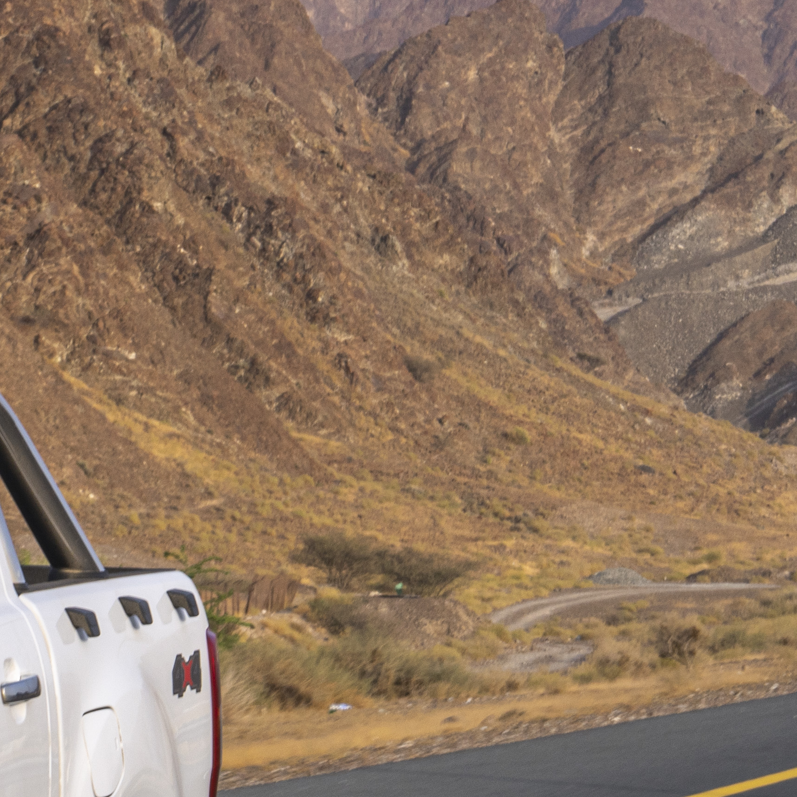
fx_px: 7215
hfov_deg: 6.1
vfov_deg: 6.3
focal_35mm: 277
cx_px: -956
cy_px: 707
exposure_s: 1/60
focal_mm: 59
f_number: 14
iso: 100
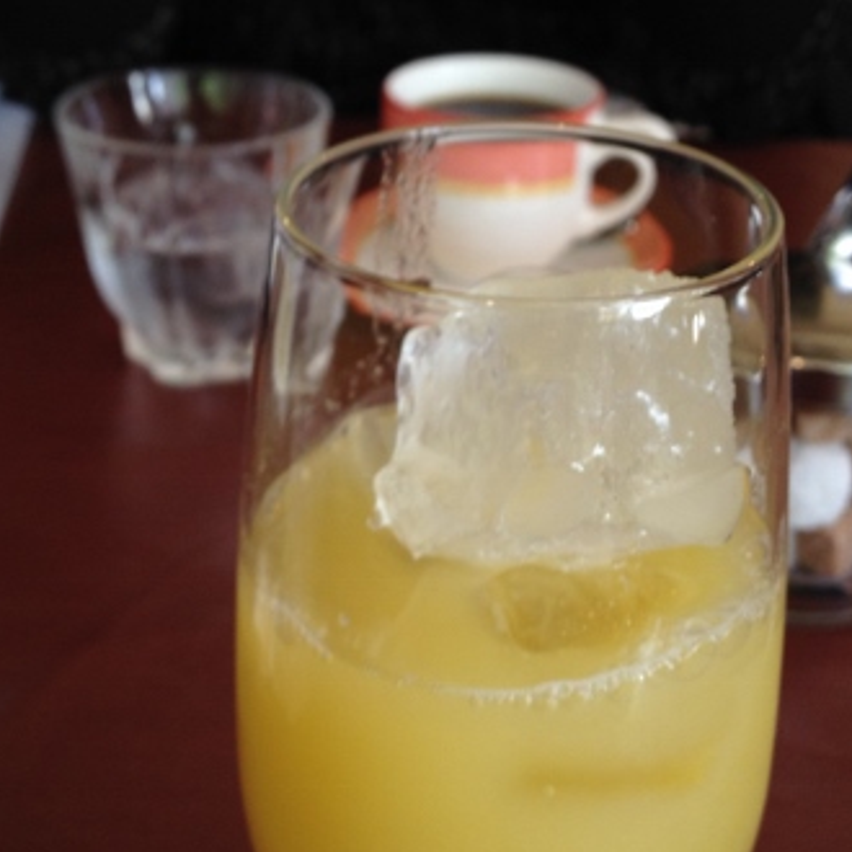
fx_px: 1671
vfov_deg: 28.6
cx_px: 480
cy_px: 411
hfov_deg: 28.6
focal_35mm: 60
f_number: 2.4
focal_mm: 4.28
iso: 50
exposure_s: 1/24
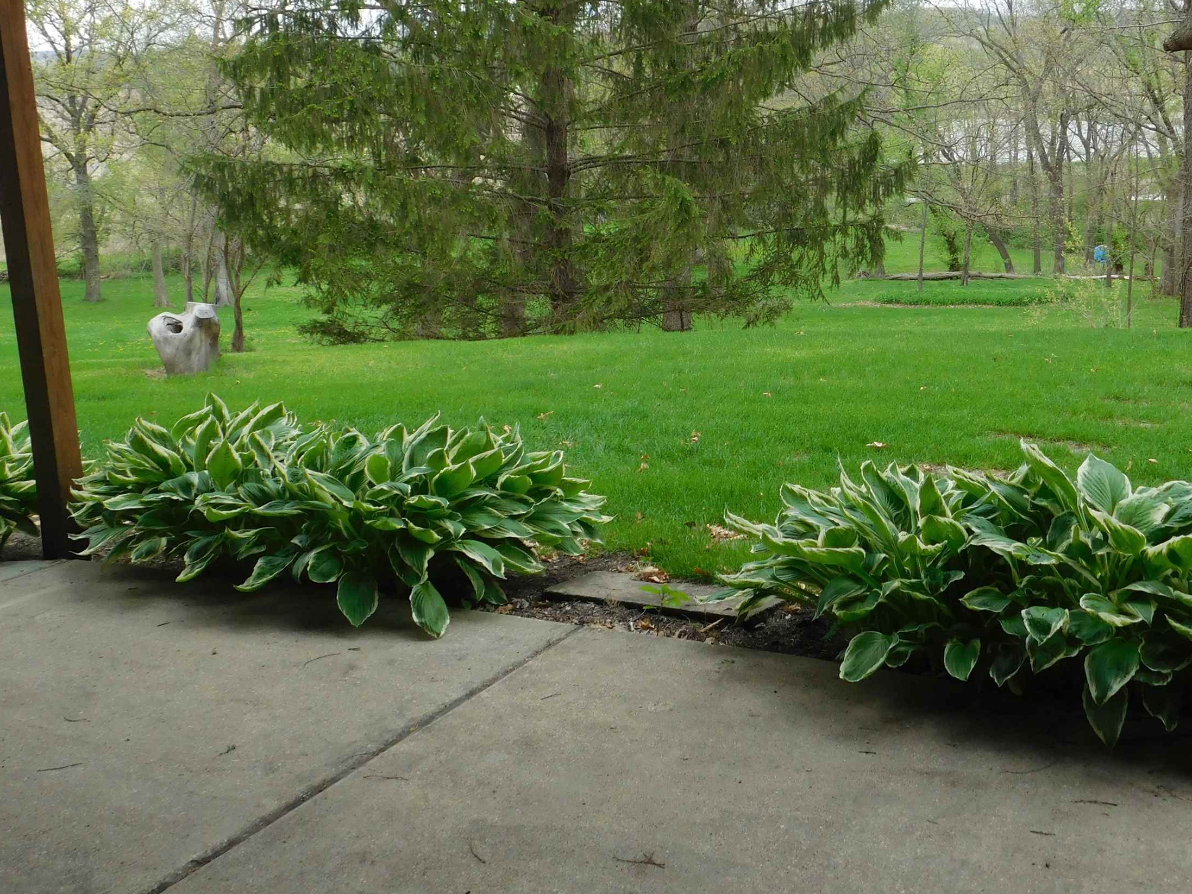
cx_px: 741
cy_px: 285
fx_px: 1446
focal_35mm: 42
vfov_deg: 34.0
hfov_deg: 44.4
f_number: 3.2
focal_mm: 5.3
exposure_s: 1/320
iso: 125
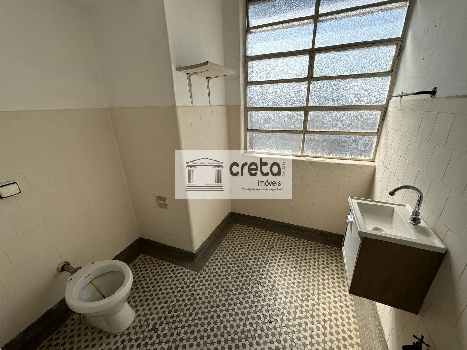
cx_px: 234
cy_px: 175
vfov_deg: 85.7
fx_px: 189
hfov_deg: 102.1
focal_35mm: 14
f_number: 2.2
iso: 40
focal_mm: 2.22
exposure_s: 1/707
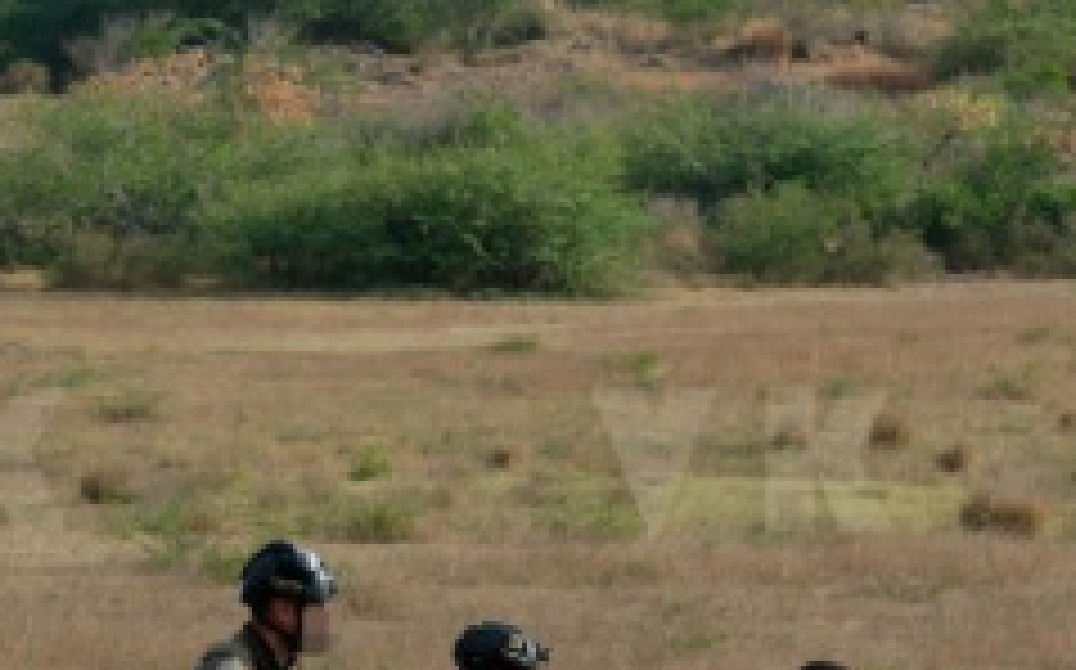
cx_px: 315
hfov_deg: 5.9
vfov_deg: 3.7
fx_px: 10491
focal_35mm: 358
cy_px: 598
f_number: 8
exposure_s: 1/500
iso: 200
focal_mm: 70
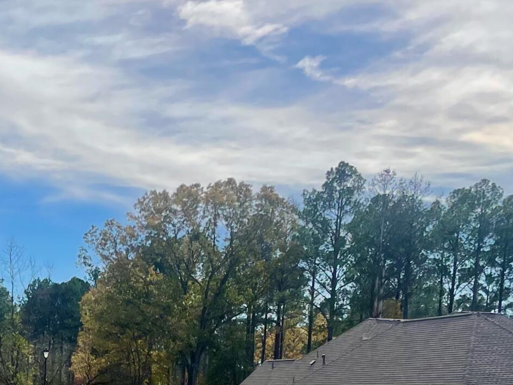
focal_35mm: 83
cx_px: -91
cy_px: 536
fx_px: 1230
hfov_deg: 21.9
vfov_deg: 16.5
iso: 32
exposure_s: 1/3861
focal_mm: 4.2
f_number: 1.6
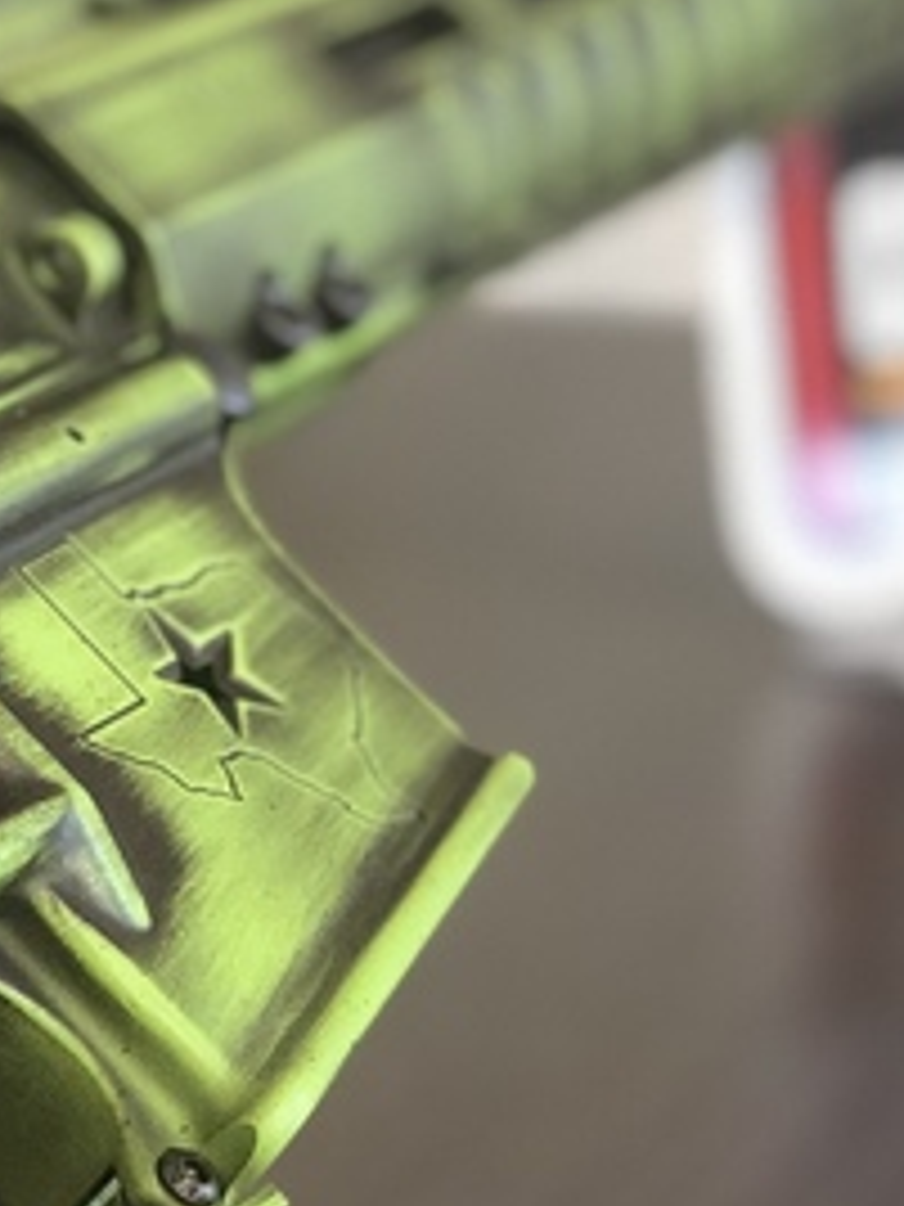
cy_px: 814
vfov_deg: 12.7
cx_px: 94
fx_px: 5397
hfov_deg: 9.5
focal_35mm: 155
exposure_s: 1/17
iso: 160
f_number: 2.4
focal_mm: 6
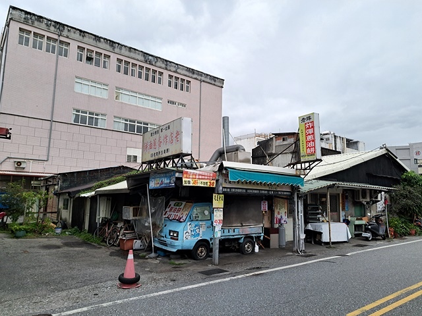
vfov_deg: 56.8
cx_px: 211
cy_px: 158
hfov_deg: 71.6
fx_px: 293
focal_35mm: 24
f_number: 1.8
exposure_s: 1/60
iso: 50
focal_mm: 5.23
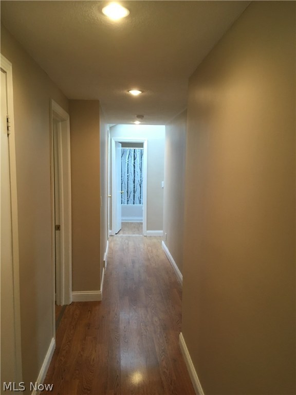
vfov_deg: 61.7
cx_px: 148
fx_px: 331
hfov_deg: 48.2
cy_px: 198
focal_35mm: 29
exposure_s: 1/30
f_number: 2.2
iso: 100
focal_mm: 4.15
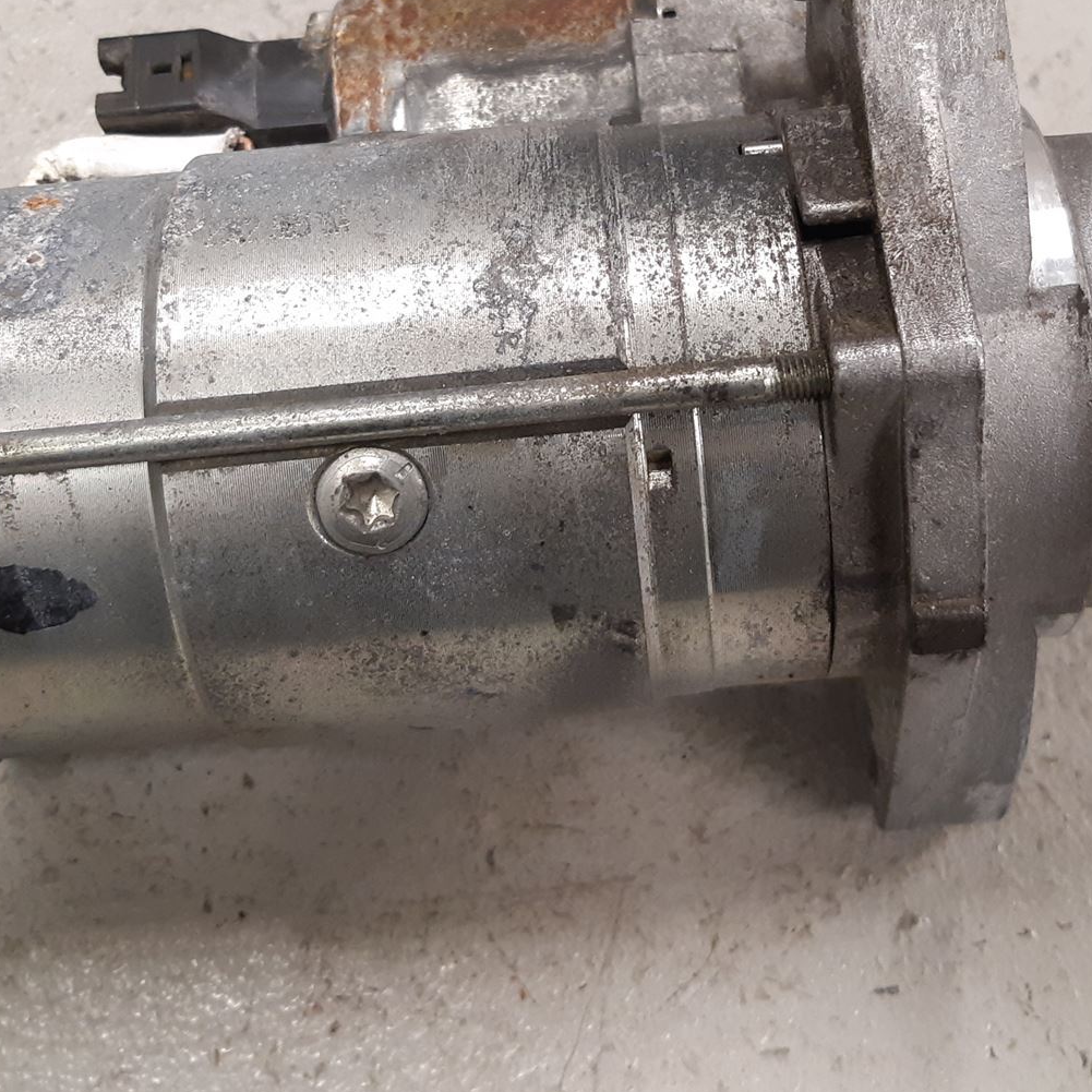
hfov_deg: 36.0
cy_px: 339
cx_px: 599
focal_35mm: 47
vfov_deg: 35.6
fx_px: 1677
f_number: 1.7
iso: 200
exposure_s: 1/50
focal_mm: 3.93
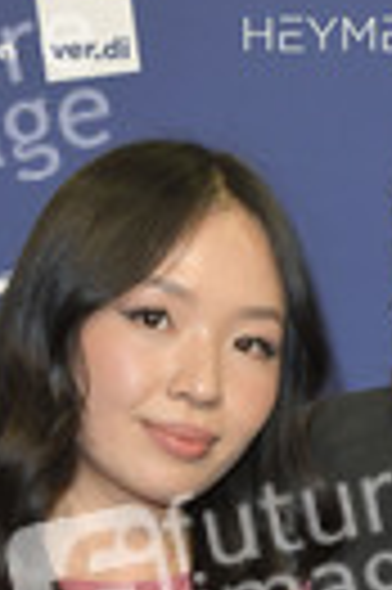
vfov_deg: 13.4
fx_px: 2407
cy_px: 797
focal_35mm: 147
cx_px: 369
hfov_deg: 9.3
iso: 1000
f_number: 5.6
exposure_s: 1/200
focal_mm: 48
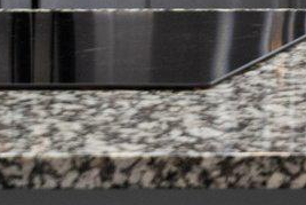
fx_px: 2271
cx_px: 1029
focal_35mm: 267
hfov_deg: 6.7
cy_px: -332
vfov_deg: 5.0
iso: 500
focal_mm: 35
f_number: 8
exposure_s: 1/30
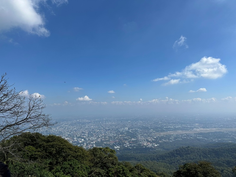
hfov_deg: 71.6
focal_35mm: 24
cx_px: 118
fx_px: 164
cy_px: 88
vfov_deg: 56.8
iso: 80
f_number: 1.78
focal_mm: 6.86
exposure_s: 1/7576
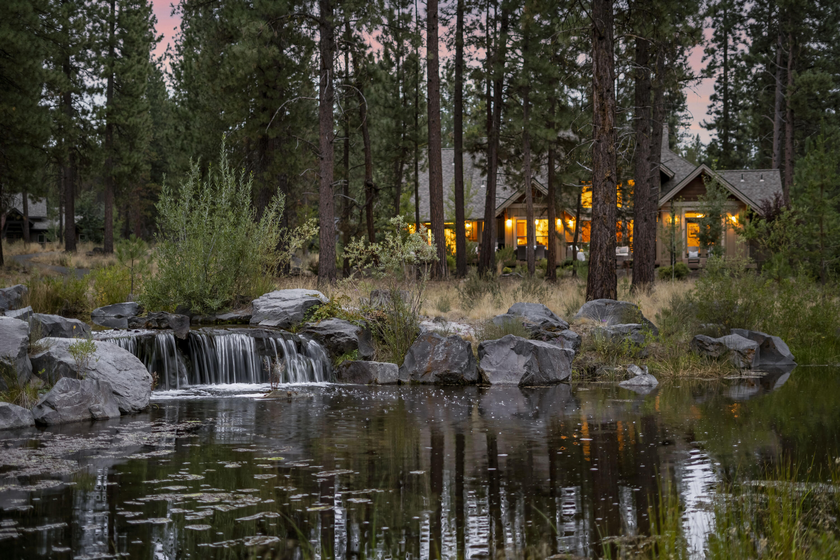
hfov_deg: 39.6
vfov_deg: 27.0
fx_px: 1167
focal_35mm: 50
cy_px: 280
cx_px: 420
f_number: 1.8
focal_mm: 50
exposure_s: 1/200
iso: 400
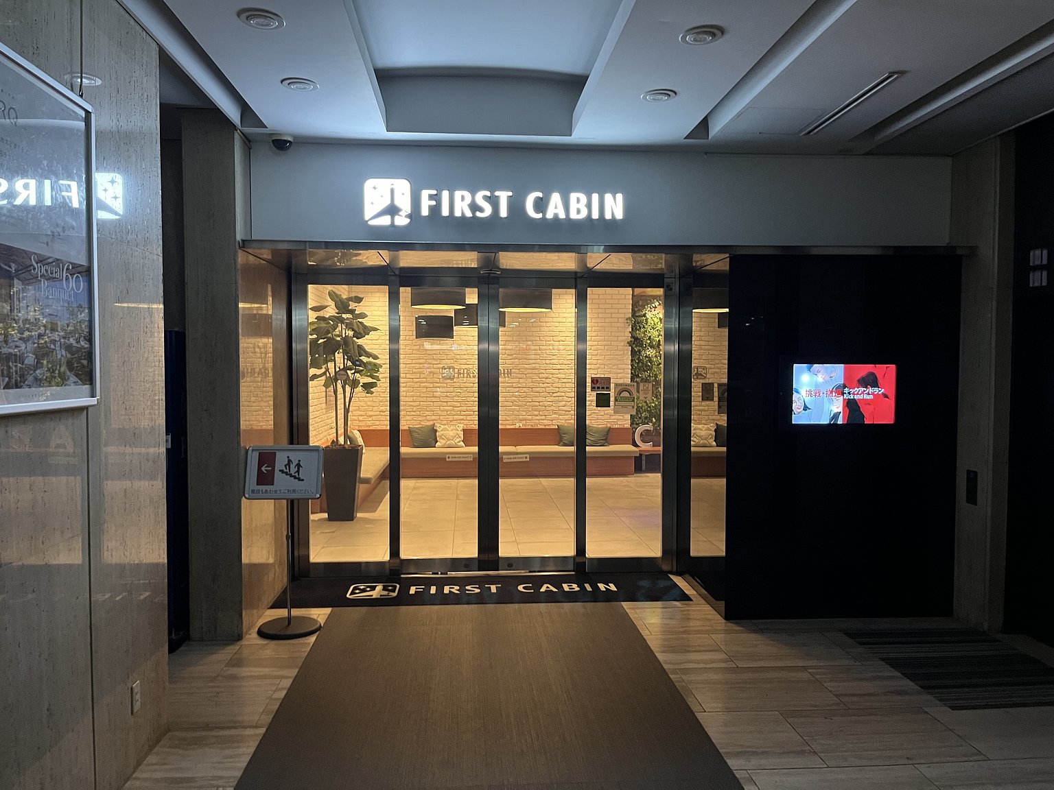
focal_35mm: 26
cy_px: 395
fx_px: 792
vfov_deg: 53.1
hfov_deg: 67.3
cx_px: 527
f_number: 1.6
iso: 400
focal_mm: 5.1
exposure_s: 1/33
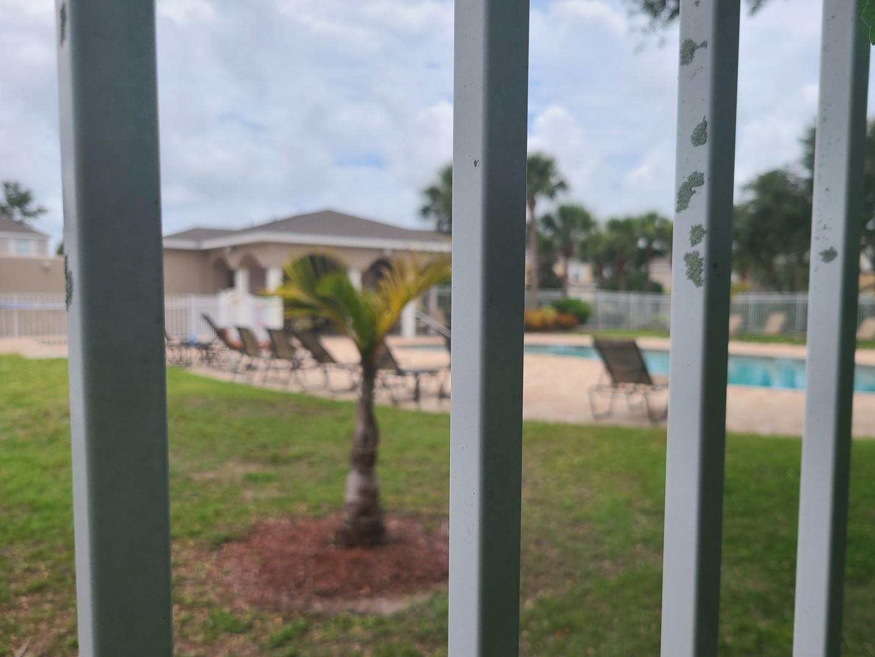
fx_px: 733
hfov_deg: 61.5
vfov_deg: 48.2
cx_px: 483
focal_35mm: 29
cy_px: 357
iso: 40
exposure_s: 1/1930
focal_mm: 5.4
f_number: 1.8
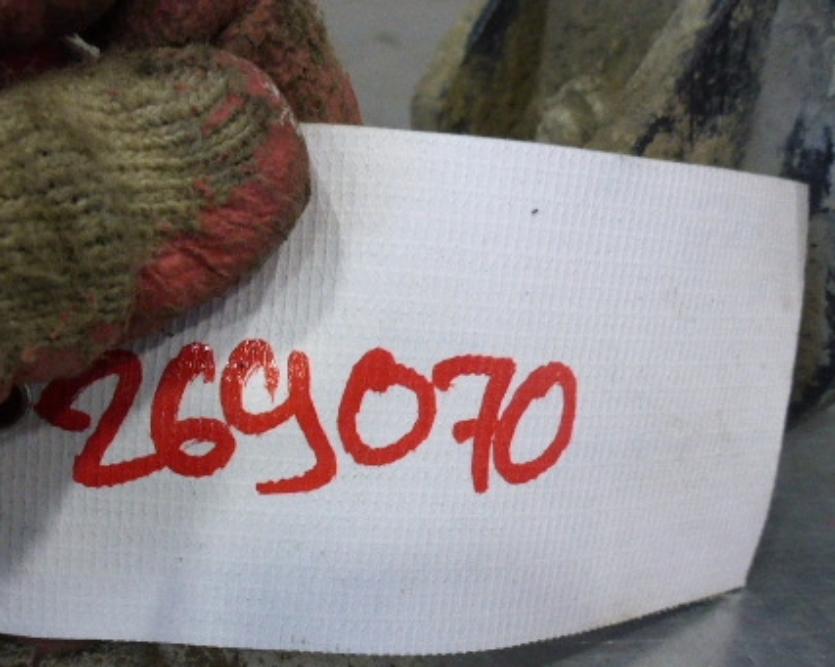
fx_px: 1013
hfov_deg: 44.6
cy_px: 413
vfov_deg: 36.3
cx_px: 338
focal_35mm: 41
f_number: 3.3
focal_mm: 4.9
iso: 400
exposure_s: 1/50
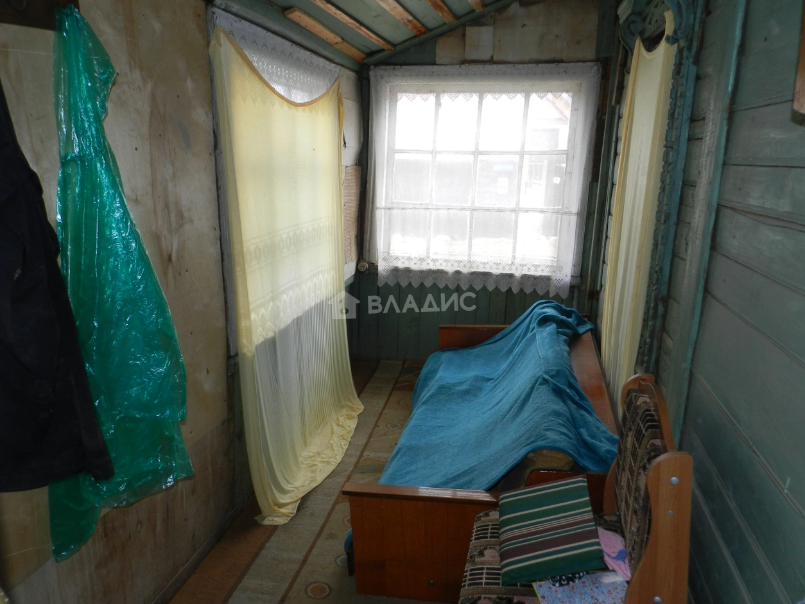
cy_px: 302
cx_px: 402
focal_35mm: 25
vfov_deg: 54.9
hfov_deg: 69.4
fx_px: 581
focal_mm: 4.5
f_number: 3.5
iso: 160
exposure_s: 1/30
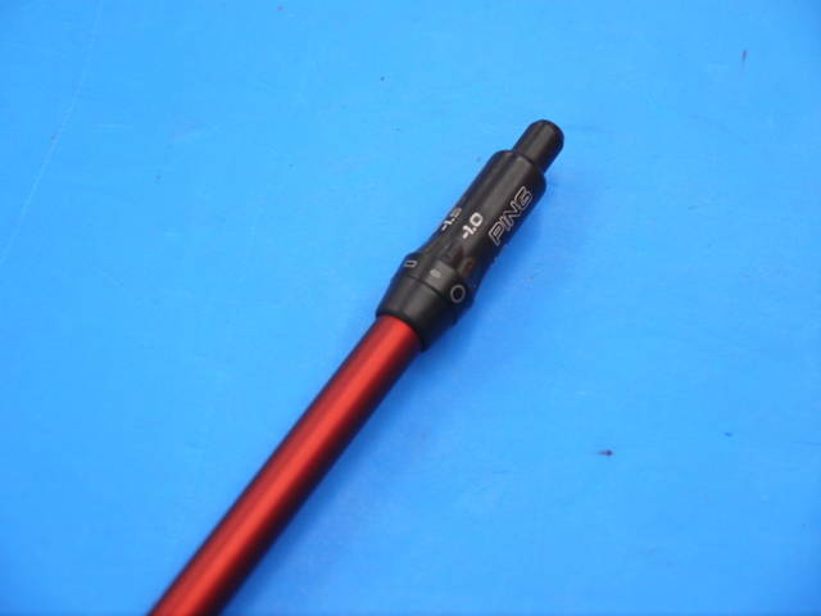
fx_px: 1992
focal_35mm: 84
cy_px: 308
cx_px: 410
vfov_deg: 17.6
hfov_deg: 23.3
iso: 500
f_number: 5.6
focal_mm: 42
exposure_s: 1/80
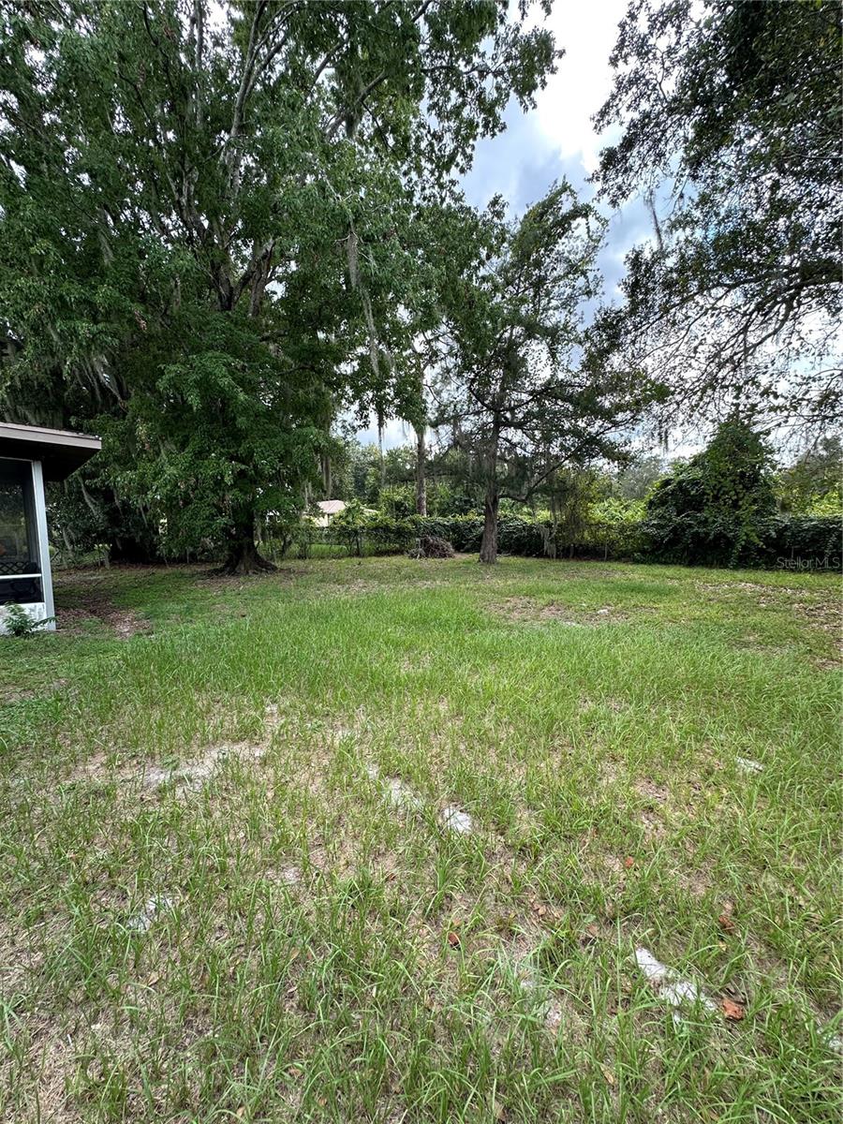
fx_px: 455
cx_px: 422
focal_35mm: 14
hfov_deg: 85.7
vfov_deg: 102.1
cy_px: 562
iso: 40
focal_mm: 2.22
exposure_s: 1/296
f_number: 2.2
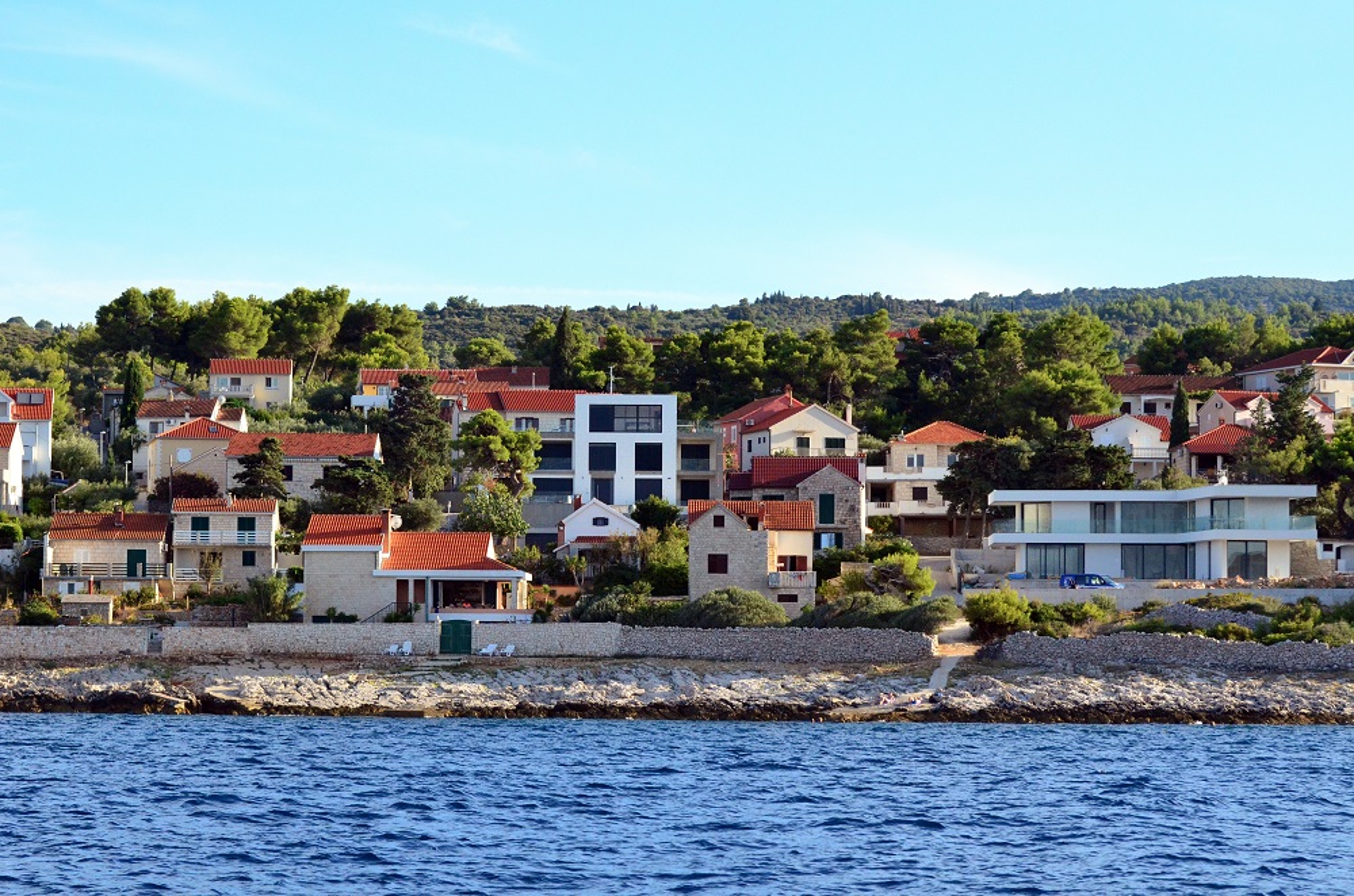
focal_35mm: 105
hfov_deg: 19.5
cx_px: 677
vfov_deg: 13.0
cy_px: 448
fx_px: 3940
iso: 2000
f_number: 5.6
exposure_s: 1/5000
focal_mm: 70
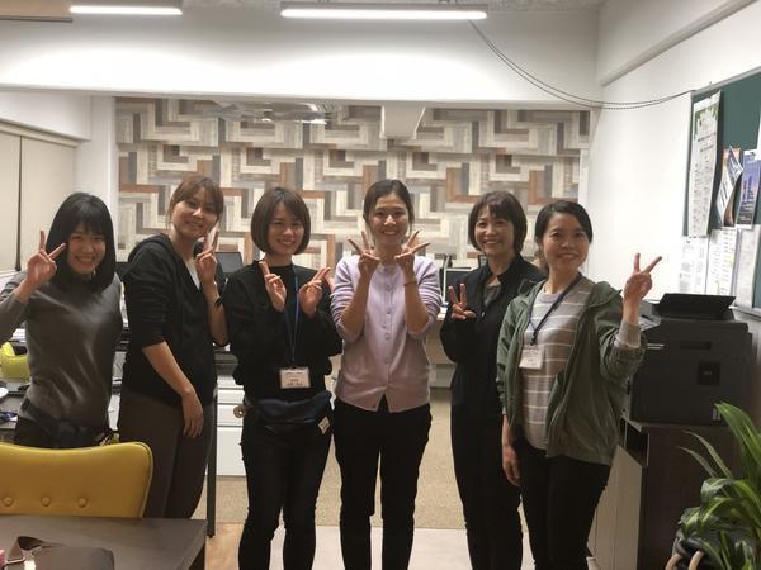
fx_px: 1143
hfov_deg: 36.8
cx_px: 380
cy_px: 285
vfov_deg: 28.0
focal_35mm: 52
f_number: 2.4
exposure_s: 1/60
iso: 80
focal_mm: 6
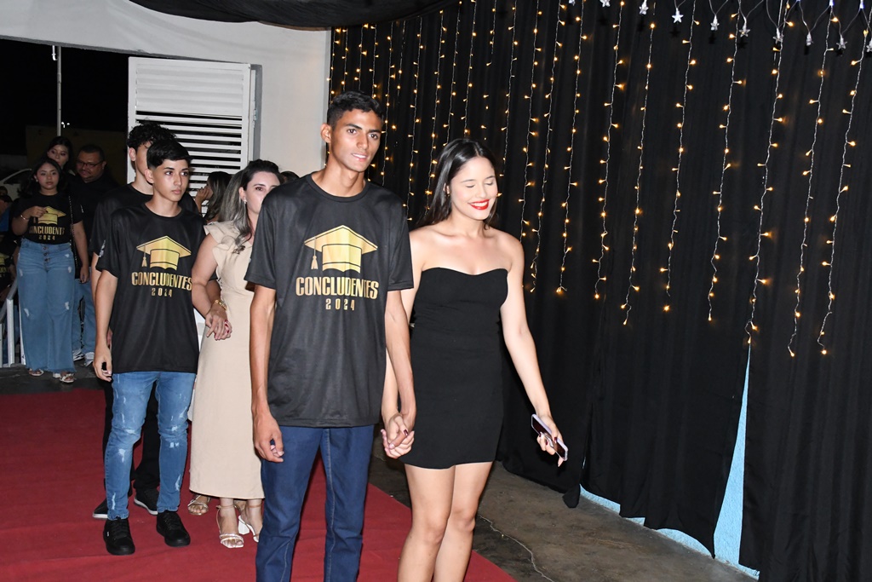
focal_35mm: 45
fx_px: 1090
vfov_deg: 29.9
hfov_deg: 43.6
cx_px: 436
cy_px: 291
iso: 5000
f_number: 6.3
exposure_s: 1/160
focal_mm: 30
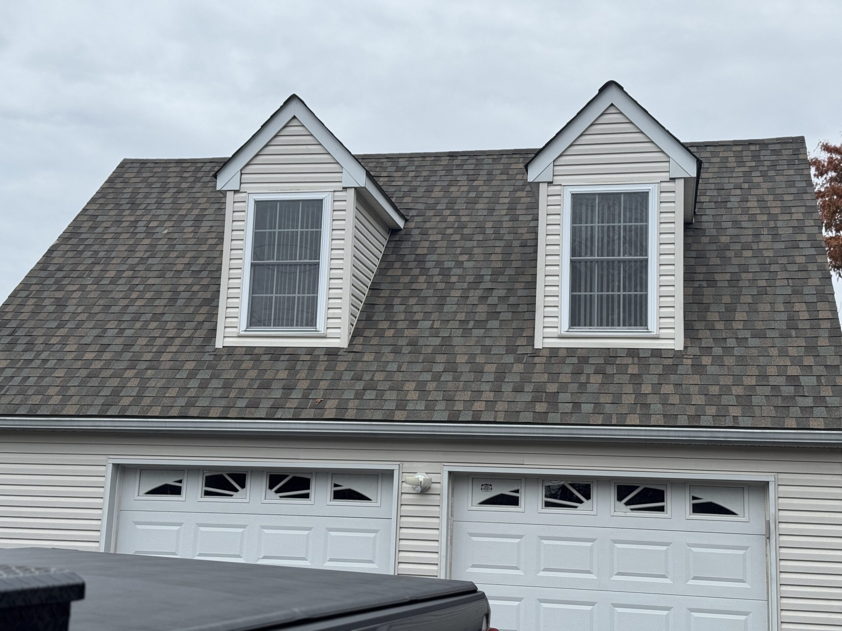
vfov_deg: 30.3
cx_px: 421
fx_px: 1168
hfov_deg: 39.7
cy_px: 316
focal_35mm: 48
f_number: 1.78
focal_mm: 6.76
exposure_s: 1/1043
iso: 64
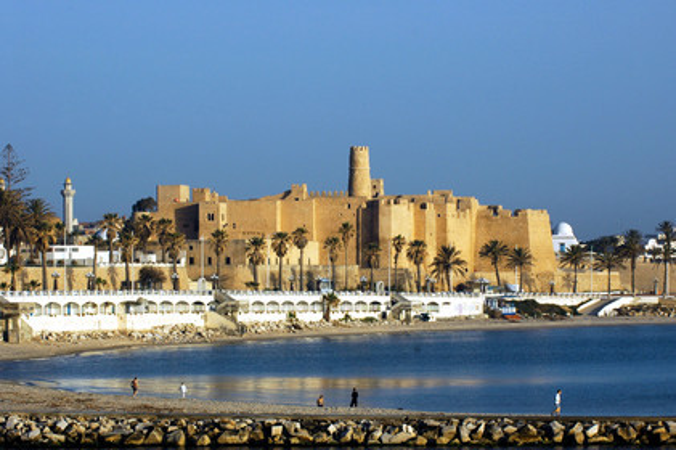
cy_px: 225
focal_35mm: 165
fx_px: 3096
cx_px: 338
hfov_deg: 12.5
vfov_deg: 8.3
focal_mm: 110
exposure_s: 1/640
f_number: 8
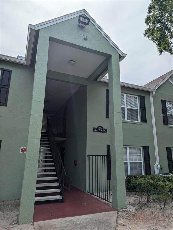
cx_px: 86
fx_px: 160
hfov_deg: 56.9
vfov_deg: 71.5
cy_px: 115
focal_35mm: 24
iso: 20
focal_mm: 6.9
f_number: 1.68
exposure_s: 1/2336
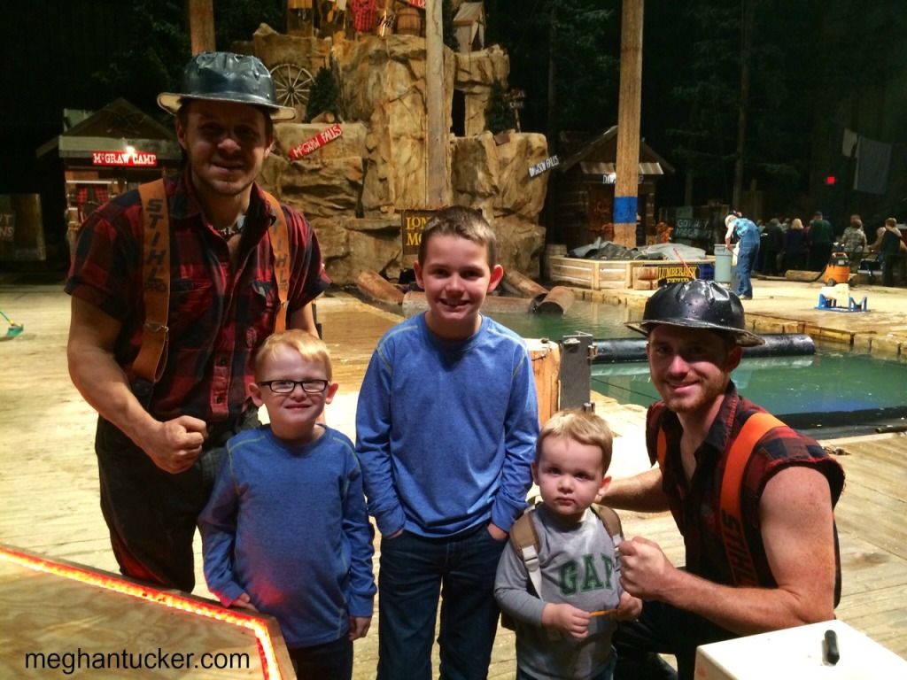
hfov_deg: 60.0
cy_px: 340
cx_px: 454
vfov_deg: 46.8
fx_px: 786
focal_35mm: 30
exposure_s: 1/30
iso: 200
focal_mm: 4.12
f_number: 2.2
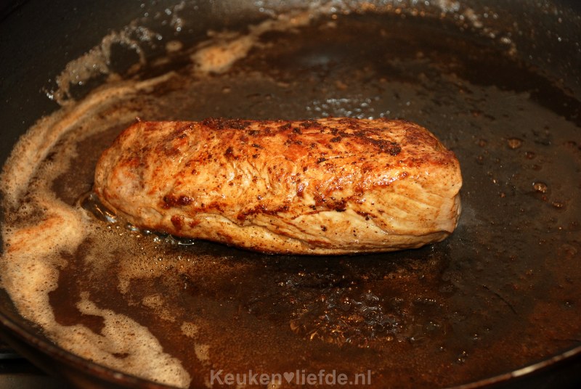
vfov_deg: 13.9
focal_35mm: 99
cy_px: 194
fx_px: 1600
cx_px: 290
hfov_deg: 20.6
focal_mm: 66
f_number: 5.3
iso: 200
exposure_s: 1/60
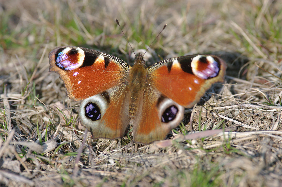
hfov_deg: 4.6
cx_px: 141
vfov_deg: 3.0
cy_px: 94
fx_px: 3521
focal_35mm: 450
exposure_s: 1/500
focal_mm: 300
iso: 400
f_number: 6.7
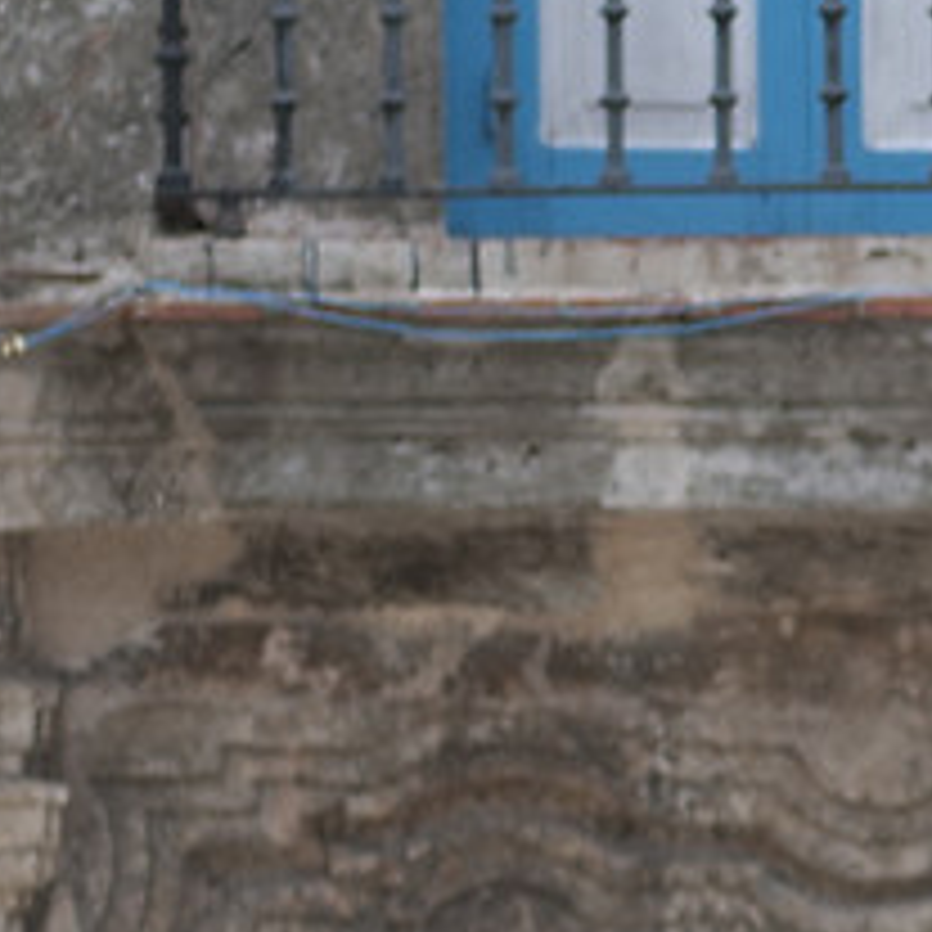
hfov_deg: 1.7
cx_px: 2341
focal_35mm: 1005
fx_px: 30613
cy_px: 387
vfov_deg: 1.7
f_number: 4.5
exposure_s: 1/400
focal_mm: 68
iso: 200
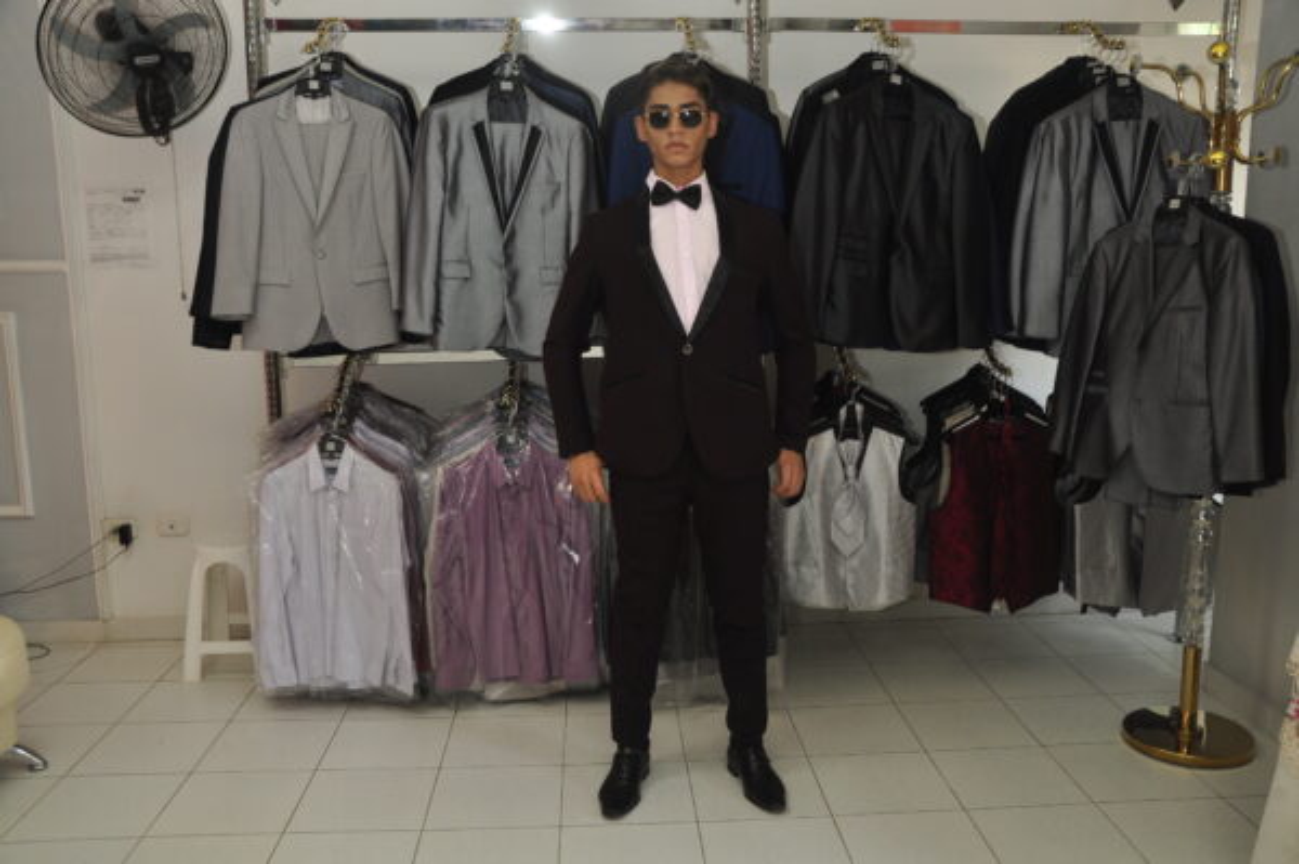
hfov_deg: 33.4
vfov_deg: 22.6
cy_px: 432
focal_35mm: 60
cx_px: 650
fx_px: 2163
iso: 400
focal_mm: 40
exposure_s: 1/125
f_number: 7.1
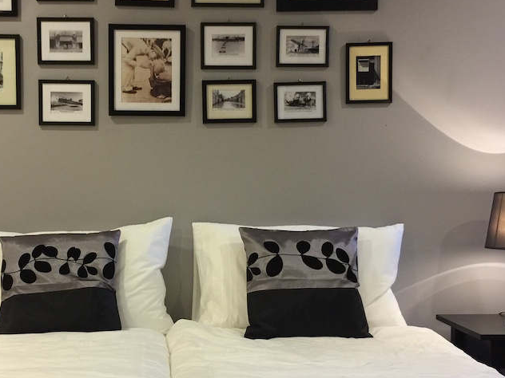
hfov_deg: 40.0
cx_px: 176
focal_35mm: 47
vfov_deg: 30.8
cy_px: 219
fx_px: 686
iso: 100
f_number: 2.2
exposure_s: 1/17
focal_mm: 4.15
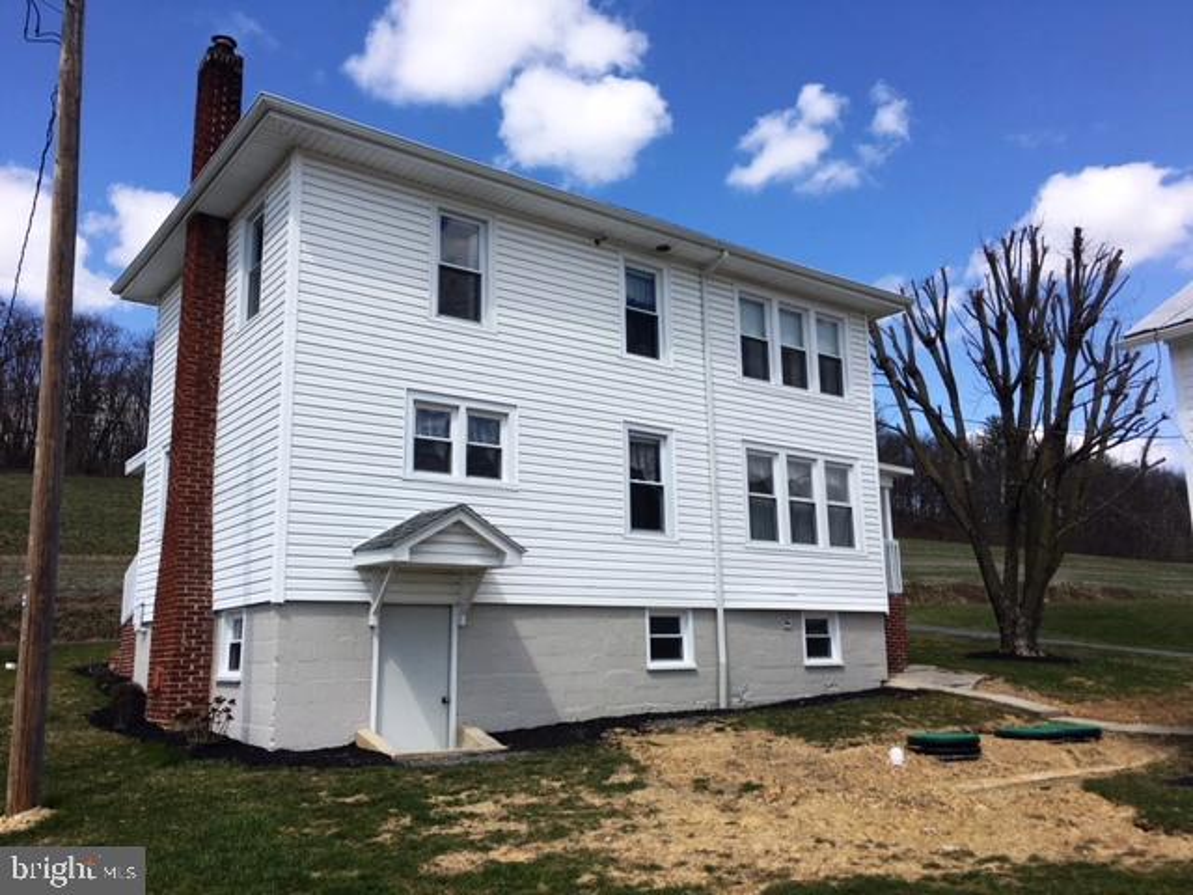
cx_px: 596
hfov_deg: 61.7
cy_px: 448
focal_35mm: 29
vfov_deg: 48.2
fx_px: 999
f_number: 2.2
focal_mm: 4.15
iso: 25
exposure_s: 1/1923
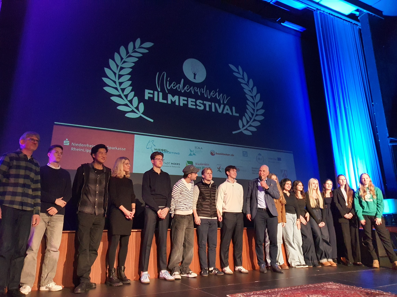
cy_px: 148
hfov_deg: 67.3
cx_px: 198
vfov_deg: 53.1
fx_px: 298
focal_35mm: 26
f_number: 1.5
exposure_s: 1/13
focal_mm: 4.3
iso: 500
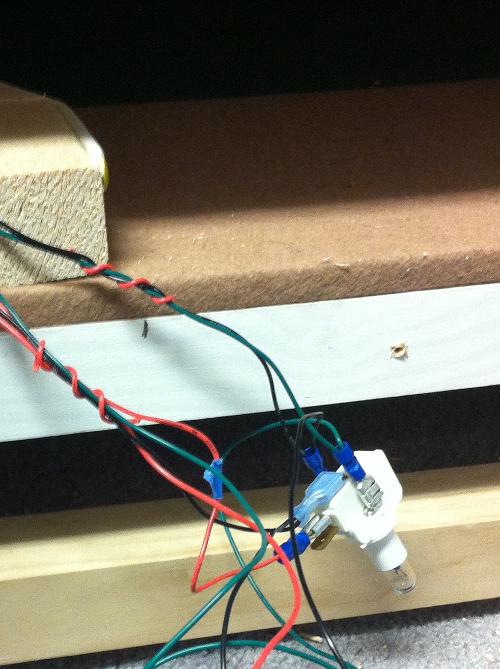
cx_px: 153
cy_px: 429
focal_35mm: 69
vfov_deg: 28.1
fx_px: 1333
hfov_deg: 21.1
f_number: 2.8
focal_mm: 3.85
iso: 200
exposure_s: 1/15
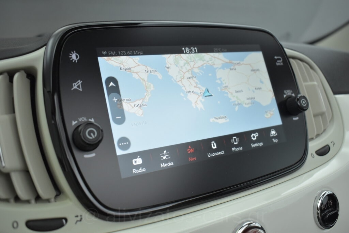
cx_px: 174
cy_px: 116
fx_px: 335
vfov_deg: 38.4
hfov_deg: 55.1
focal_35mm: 34
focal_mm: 23
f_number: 3.8
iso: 1600
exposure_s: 1/250
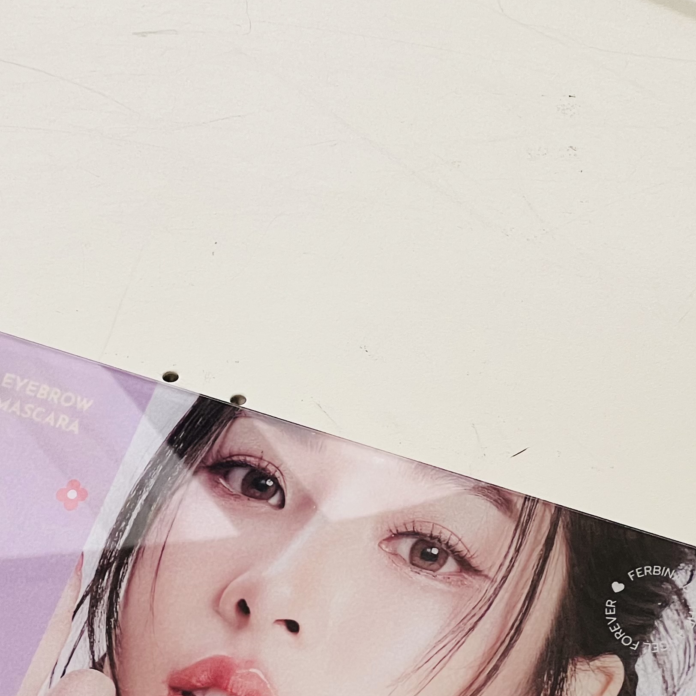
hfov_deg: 10.3
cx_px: 0
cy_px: 459
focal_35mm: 169
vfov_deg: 10.3
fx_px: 3844
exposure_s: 1/99
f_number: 2.8
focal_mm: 9
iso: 80
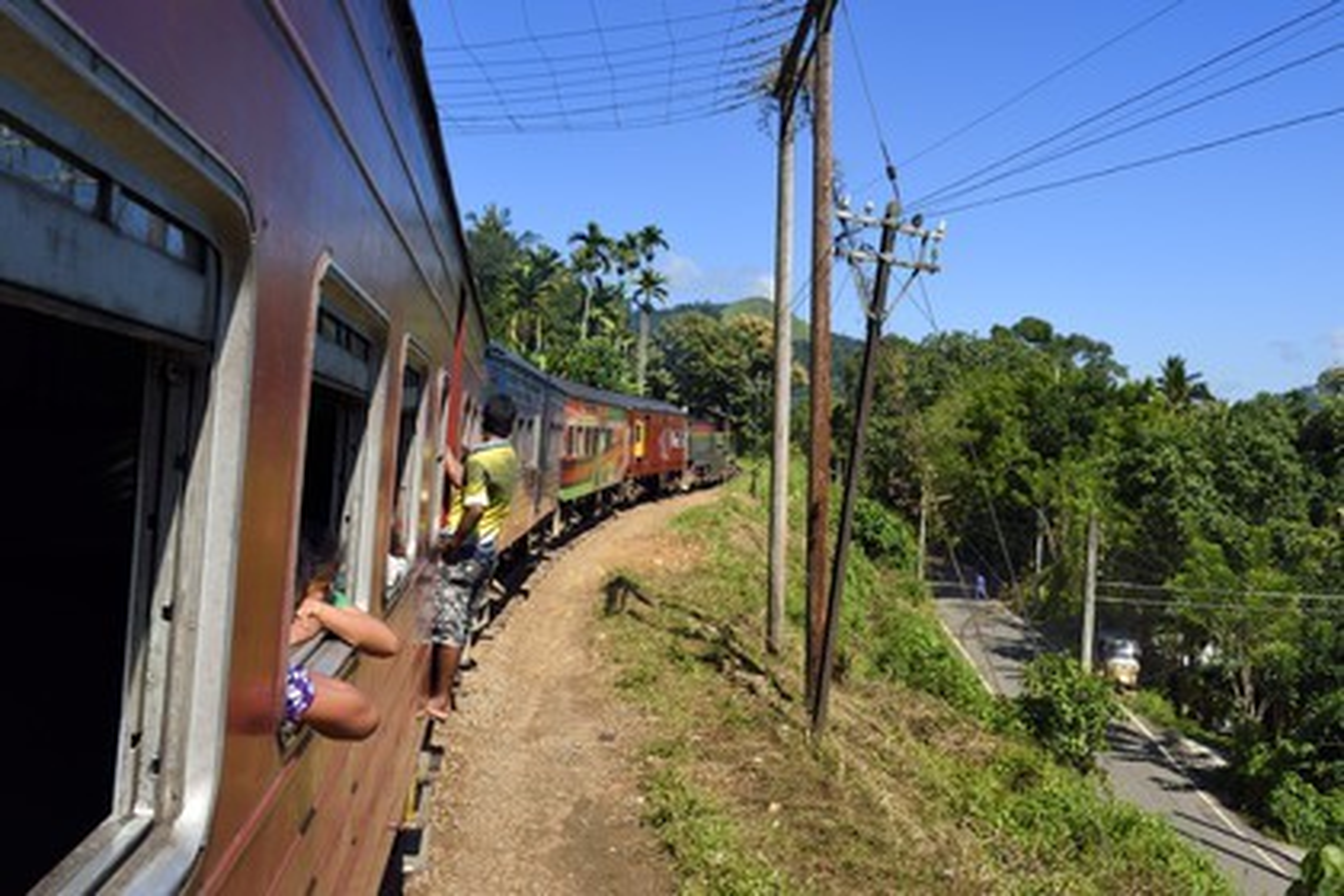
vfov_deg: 37.9
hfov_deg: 54.4
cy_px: 448
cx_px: 672
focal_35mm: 35
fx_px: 1307
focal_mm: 35
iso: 400
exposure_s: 1/320
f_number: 18
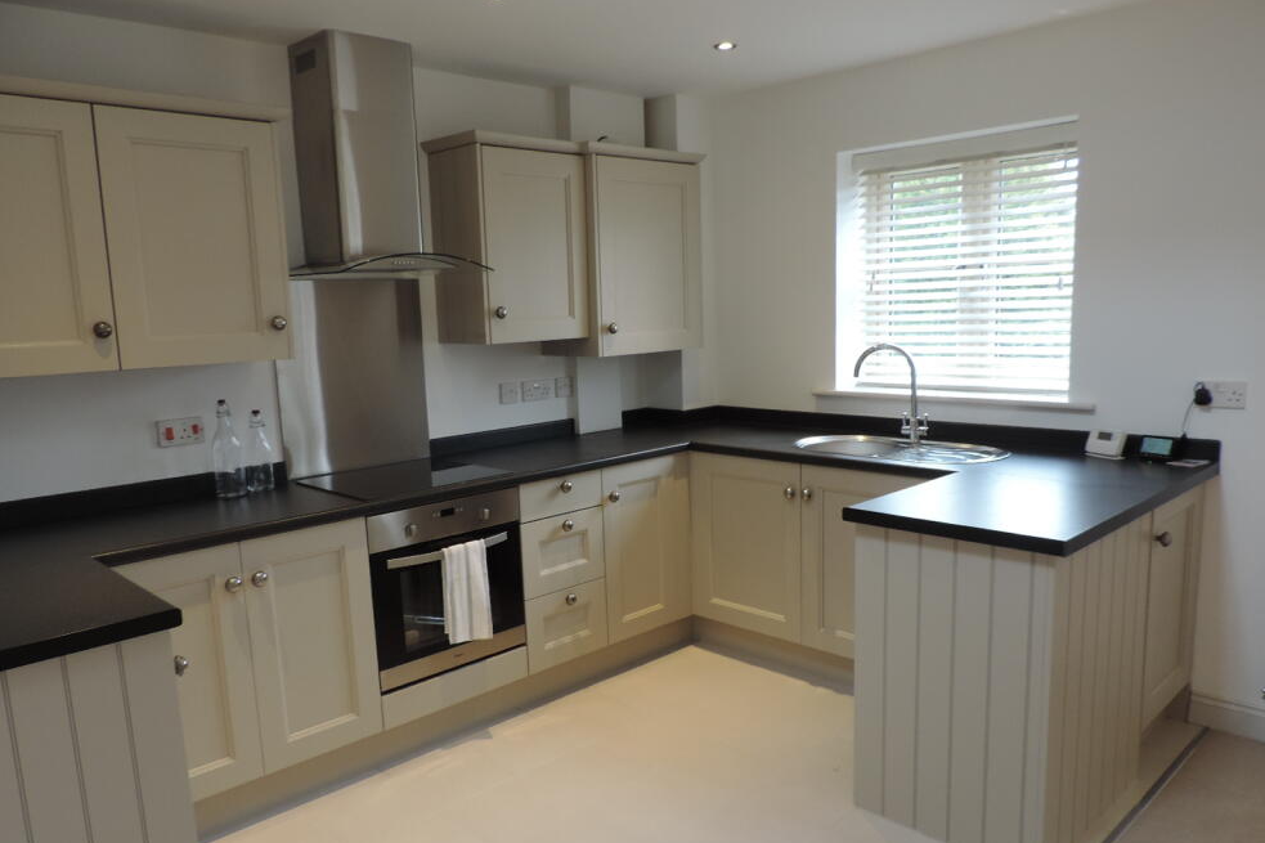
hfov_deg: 69.4
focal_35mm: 26
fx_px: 913
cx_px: 616
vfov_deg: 49.5
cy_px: 459
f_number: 3
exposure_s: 1/30
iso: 160
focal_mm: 4.3
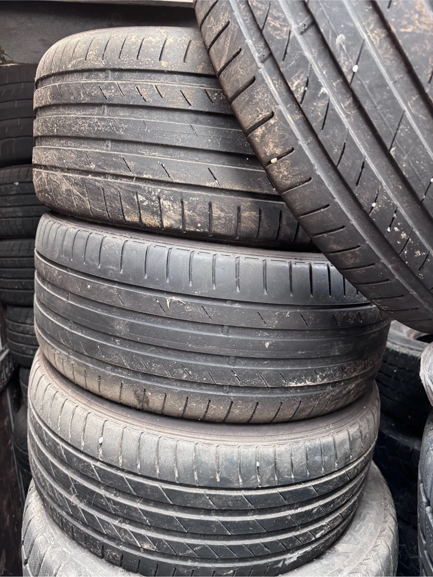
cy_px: 288
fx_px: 400
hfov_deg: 56.8
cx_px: 216
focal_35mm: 24
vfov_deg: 71.6
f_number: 1.78
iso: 400
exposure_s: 1/60
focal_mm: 6.76
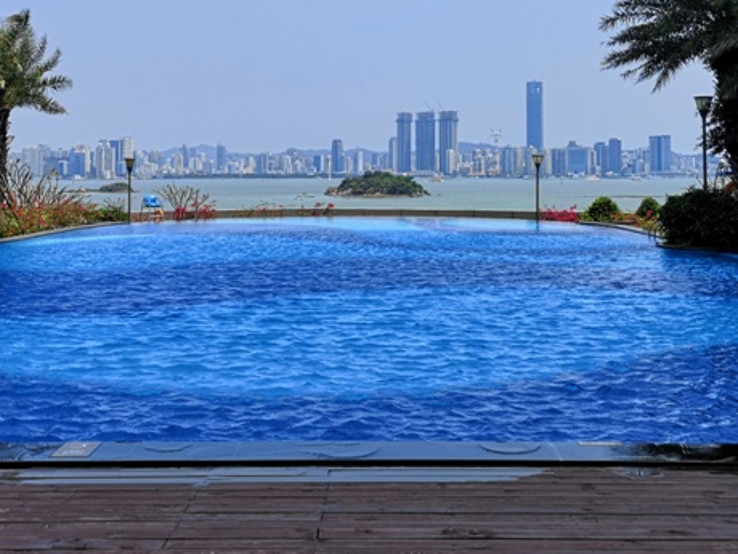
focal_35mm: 47
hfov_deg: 40.4
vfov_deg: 30.3
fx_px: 1002
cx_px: 372
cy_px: 133
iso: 50
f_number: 1.8
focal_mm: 3.95
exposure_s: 1/3021
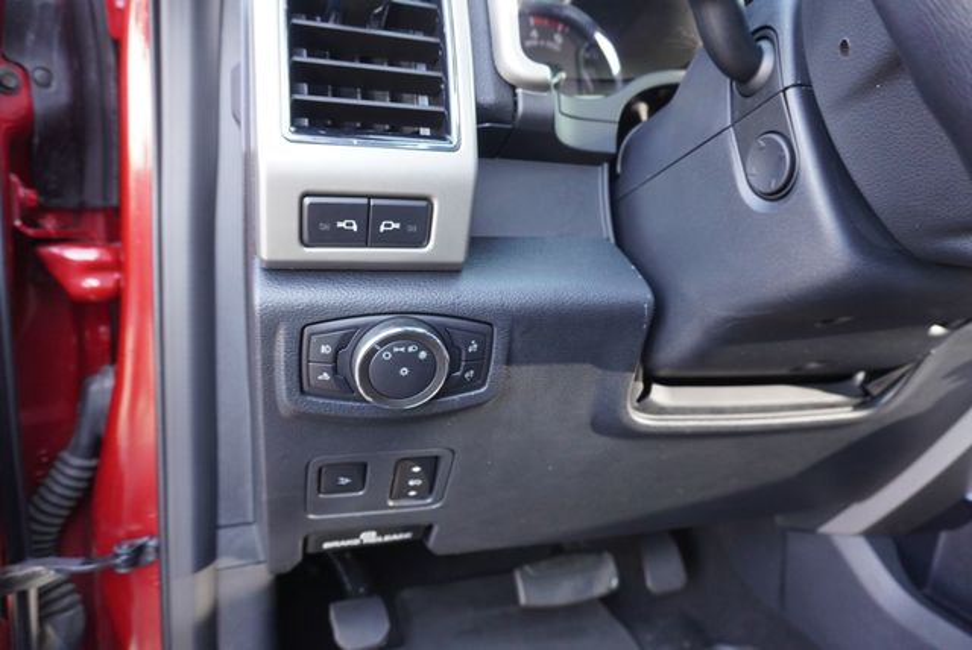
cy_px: 325
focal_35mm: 24
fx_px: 649
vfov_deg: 53.2
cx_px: 486
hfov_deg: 73.7
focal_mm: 16
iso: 1000
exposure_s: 1/60
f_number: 4
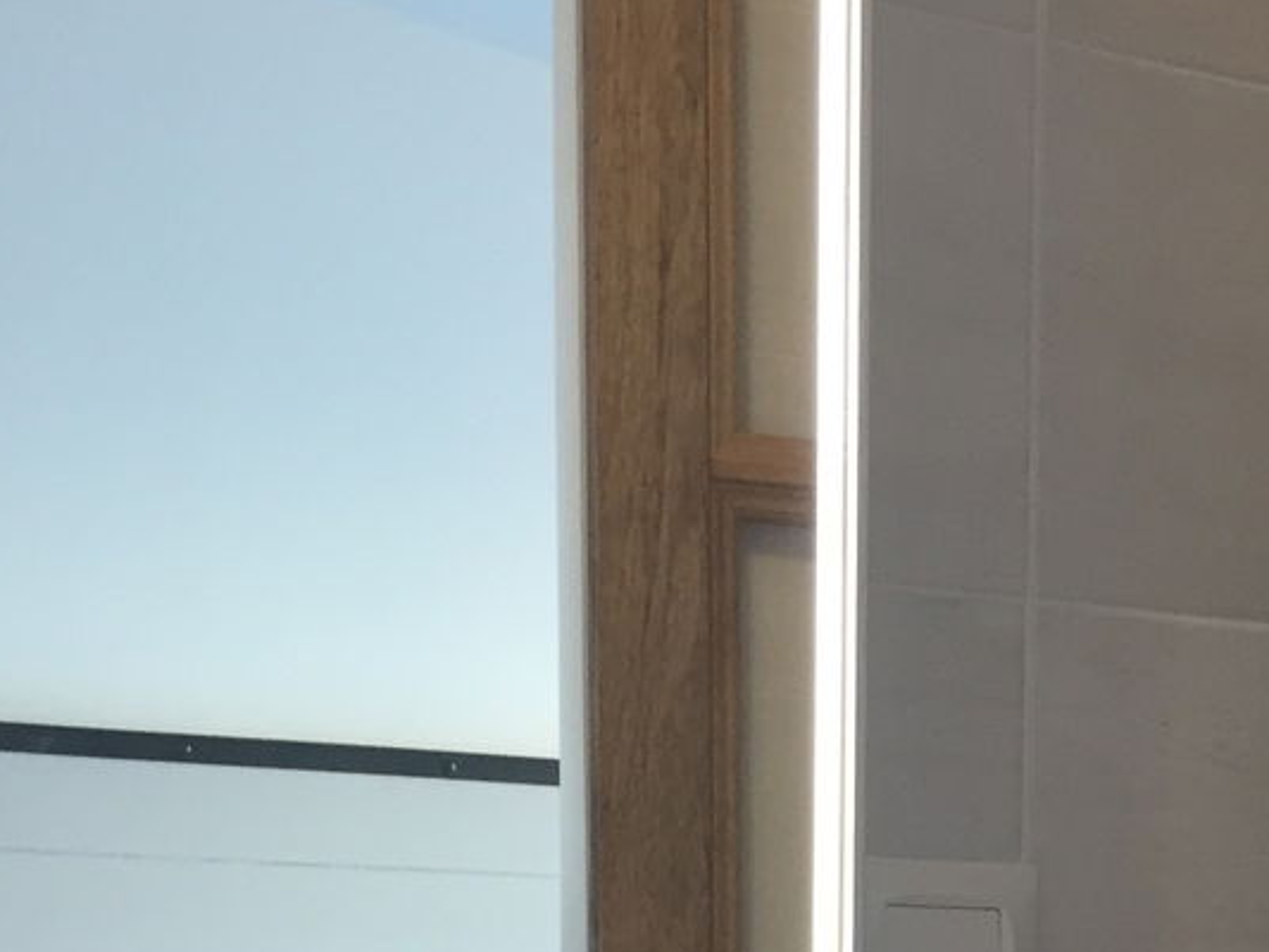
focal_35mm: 87
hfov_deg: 20.7
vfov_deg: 15.7
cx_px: 1612
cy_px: 1385
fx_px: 3190
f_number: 2.2
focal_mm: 4.15
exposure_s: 1/33
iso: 100
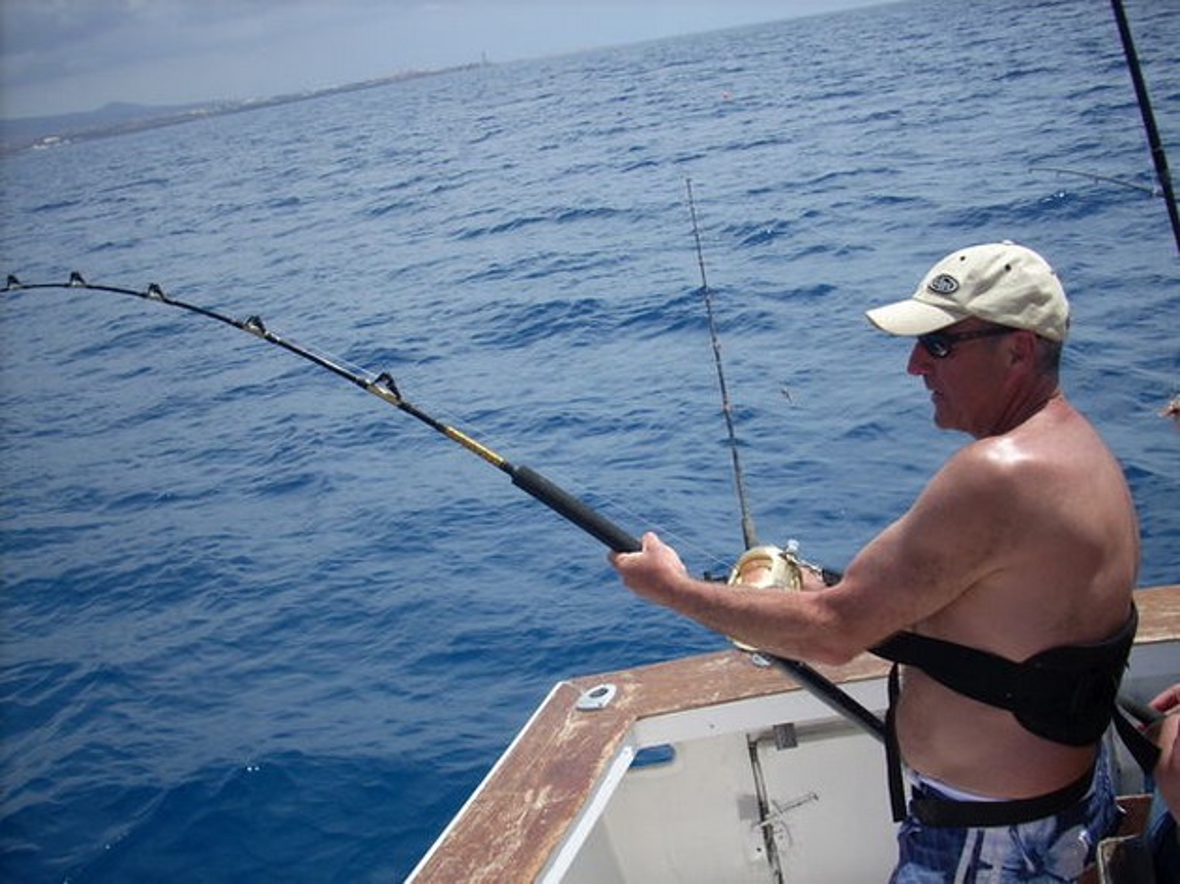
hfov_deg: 50.2
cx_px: 590
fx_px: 1261
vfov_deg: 38.6
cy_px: 442
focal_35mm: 37
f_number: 5.6
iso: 64
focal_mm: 6.2
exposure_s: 1/324
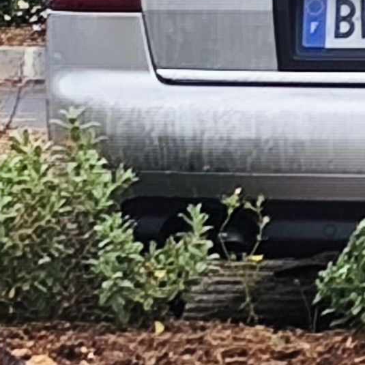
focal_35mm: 138
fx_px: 1646
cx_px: 477
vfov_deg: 12.4
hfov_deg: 12.3
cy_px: -33
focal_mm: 6.18
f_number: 1.65
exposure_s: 1/117
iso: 50
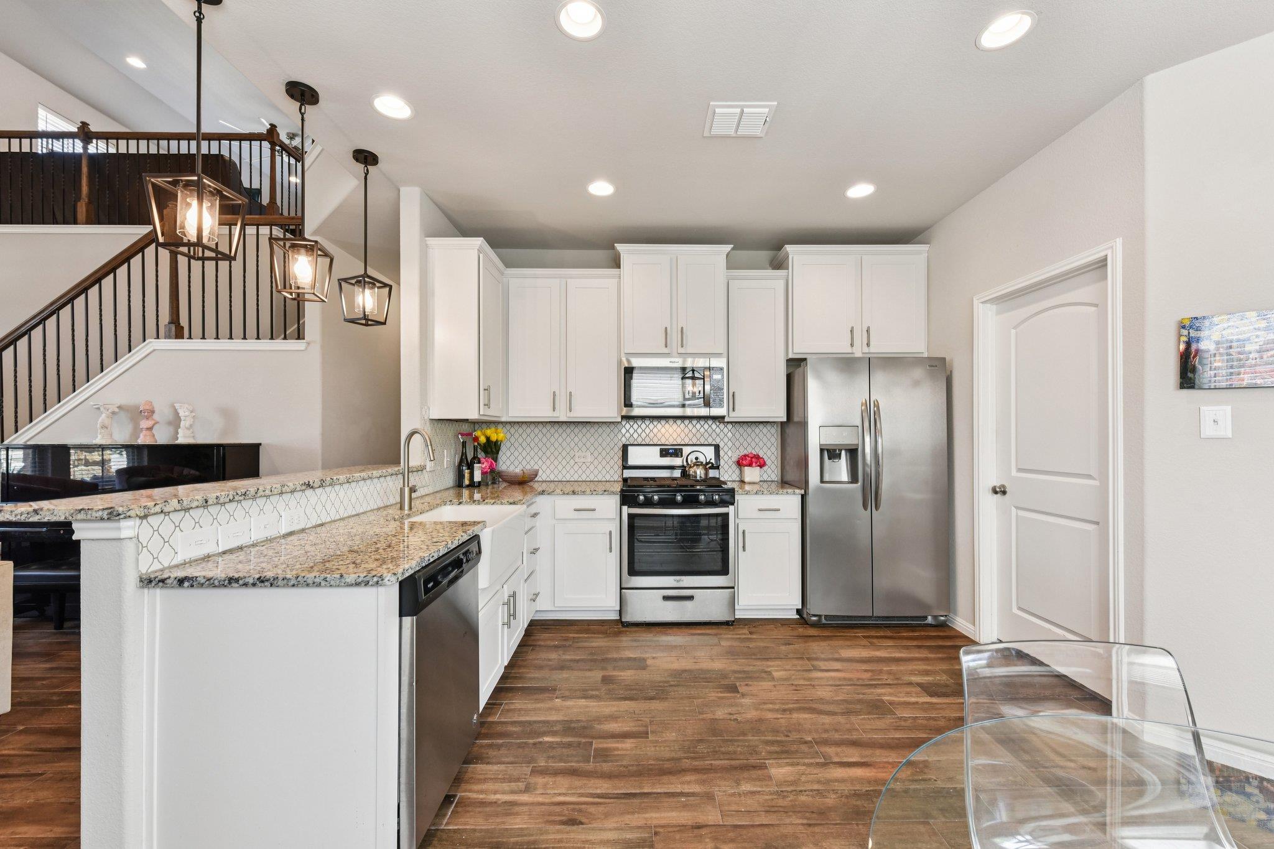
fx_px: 495
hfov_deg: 104.3
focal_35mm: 14
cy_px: 424
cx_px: 637
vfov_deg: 81.2
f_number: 8
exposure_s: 1/15
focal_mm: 14
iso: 250
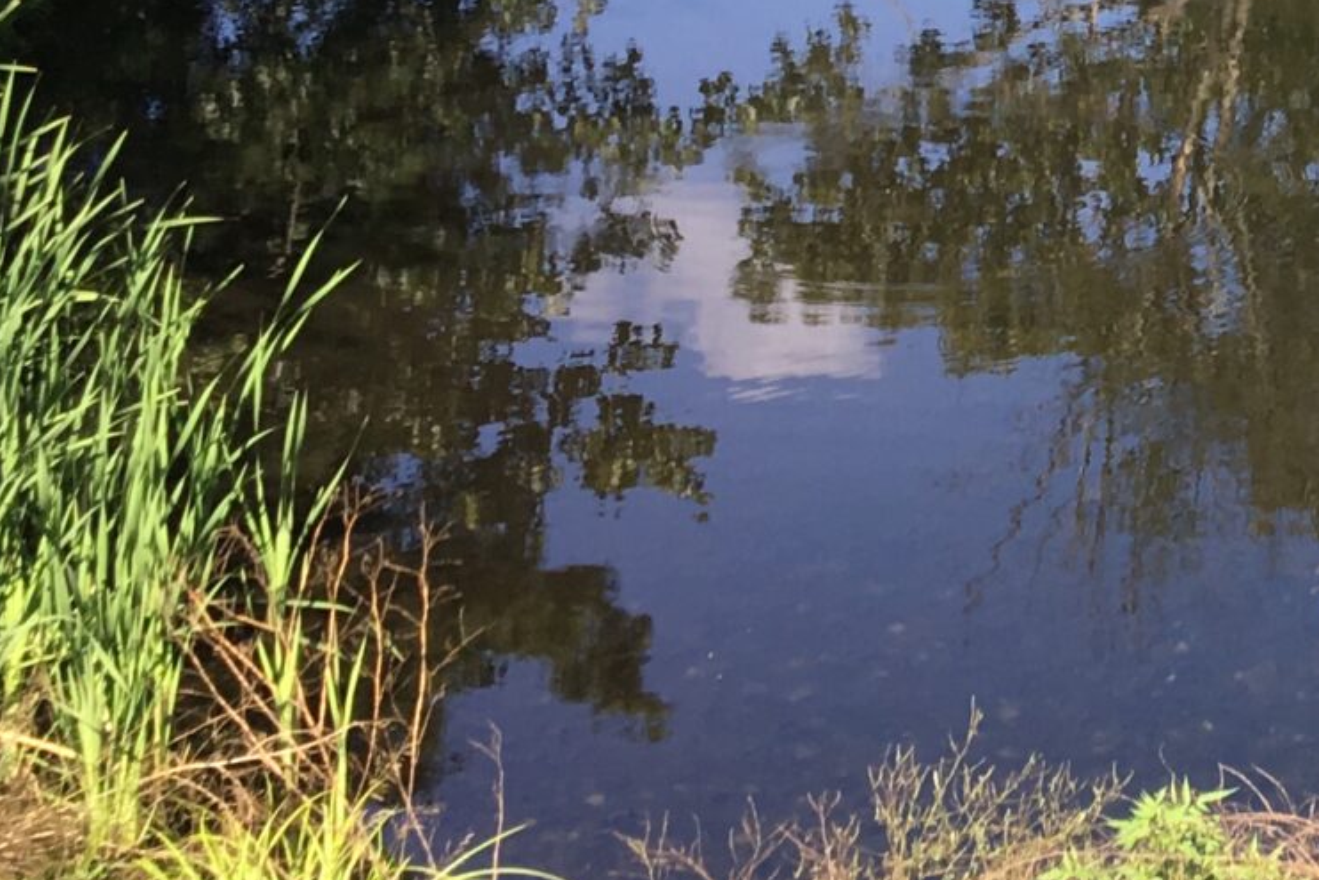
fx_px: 3811
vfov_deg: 12.8
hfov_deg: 18.2
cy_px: -176
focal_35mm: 104
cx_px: 1760
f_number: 2.2
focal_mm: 4.15
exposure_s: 1/496
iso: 25
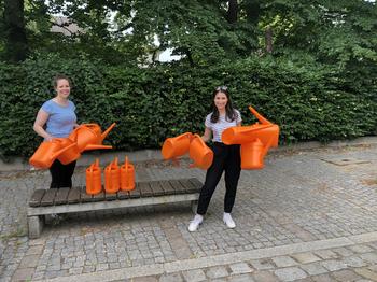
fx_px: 305
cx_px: 188
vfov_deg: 49.7
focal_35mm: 28
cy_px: 141
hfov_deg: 63.5
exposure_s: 1/120
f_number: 1.8
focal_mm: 3.99
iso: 25
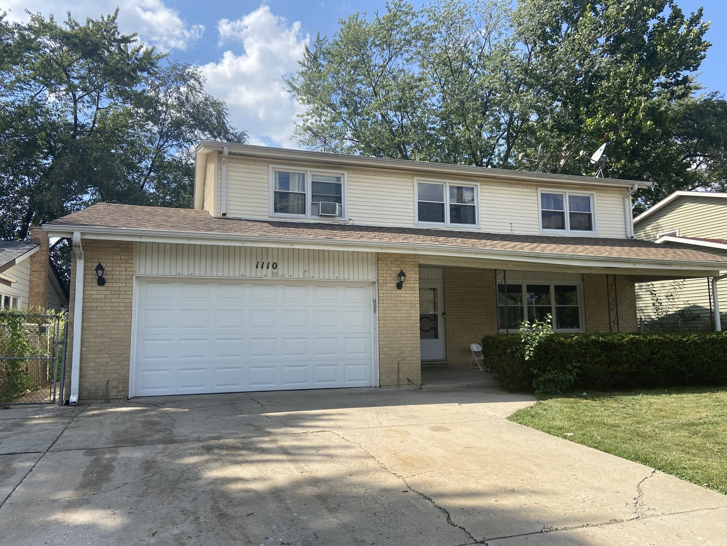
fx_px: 546
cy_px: 273
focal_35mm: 26
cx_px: 364
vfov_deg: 53.1
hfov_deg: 67.3
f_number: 1.8
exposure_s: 1/1754
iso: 32
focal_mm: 4.25
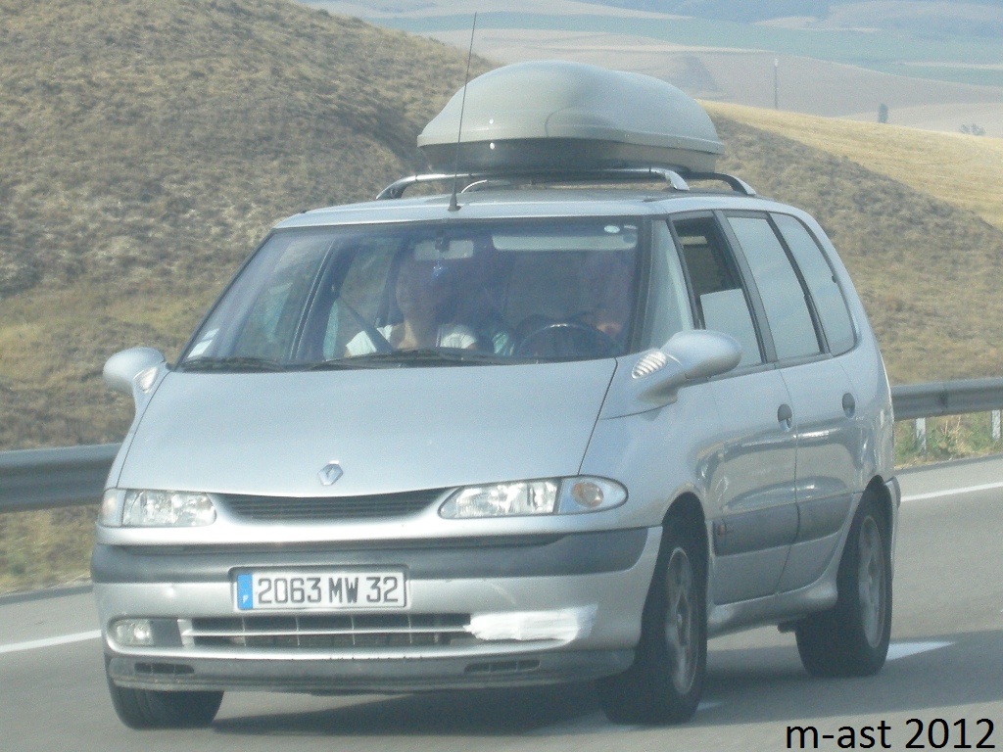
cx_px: 502
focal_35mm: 123
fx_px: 3564
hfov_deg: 16.0
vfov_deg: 12.0
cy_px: 376
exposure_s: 1/250
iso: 151
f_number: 5.3
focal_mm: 26.3
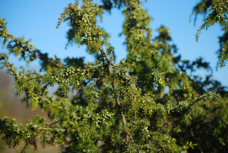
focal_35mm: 123
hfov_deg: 16.6
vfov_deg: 11.2
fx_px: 780
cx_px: 114
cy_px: 76
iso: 200
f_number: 7.1
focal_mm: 82
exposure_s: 1/800
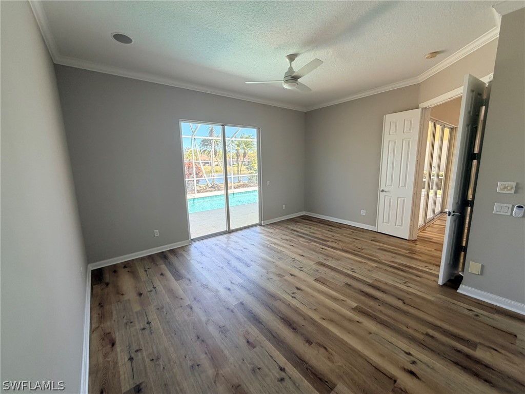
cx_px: 262
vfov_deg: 85.7
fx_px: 212
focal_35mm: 14
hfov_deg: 102.1
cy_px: 197
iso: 100
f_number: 2.2
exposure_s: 1/121
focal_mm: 2.22
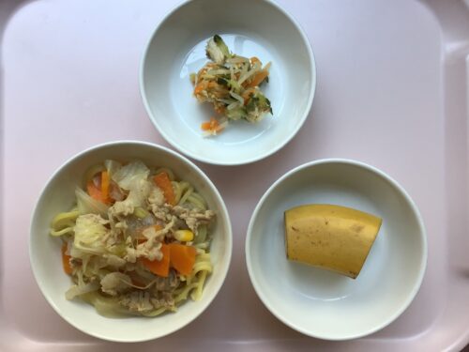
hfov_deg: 58.4
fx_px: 420
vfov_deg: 45.4
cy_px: 176
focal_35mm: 31
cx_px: 234
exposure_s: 1/60
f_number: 2.4
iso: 25
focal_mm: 3.3
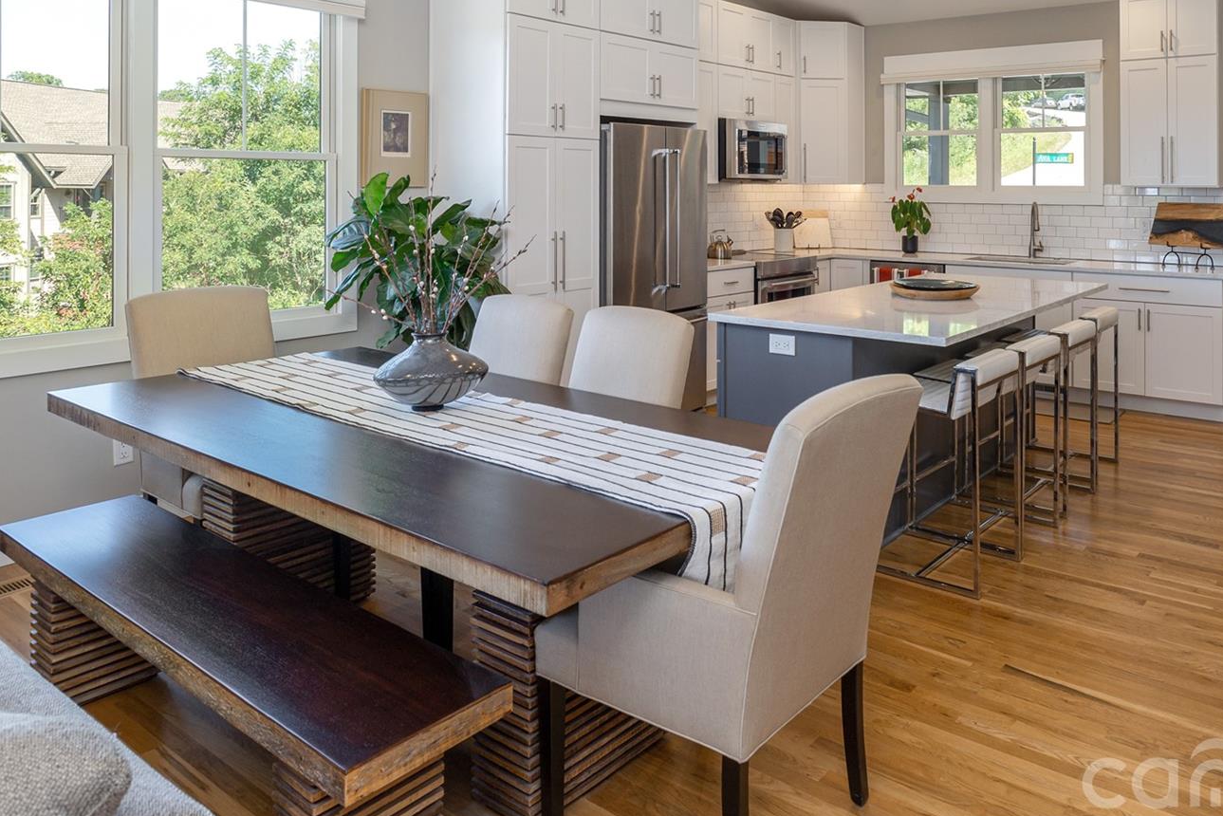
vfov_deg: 46.3
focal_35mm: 27
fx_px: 917
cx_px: 682
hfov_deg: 67.2
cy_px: 207
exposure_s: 1/80
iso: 320
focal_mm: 17
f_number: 7.1
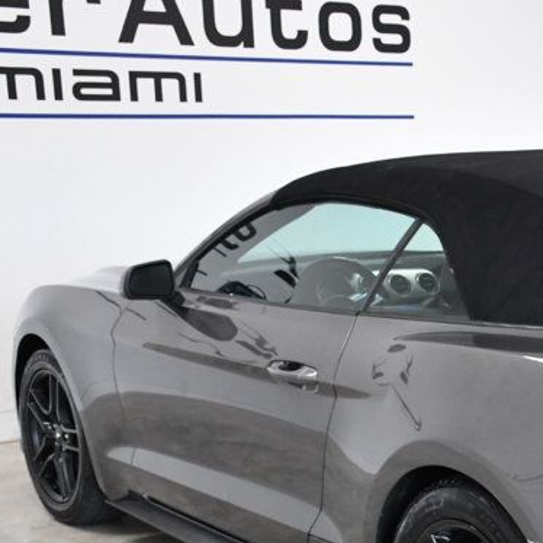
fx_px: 1402
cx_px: 629
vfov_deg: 21.5
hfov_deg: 20.7
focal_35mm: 79
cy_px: 463
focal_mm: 23
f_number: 8
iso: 2500
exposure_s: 1/250
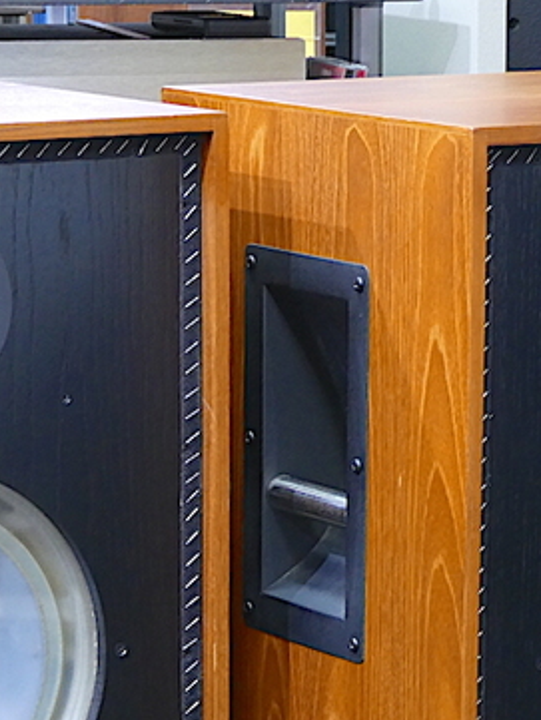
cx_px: 206
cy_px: 660
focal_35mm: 173
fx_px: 3603
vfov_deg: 11.3
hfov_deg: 8.6
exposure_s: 1/2.5
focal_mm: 11.7
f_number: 4.4
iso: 200
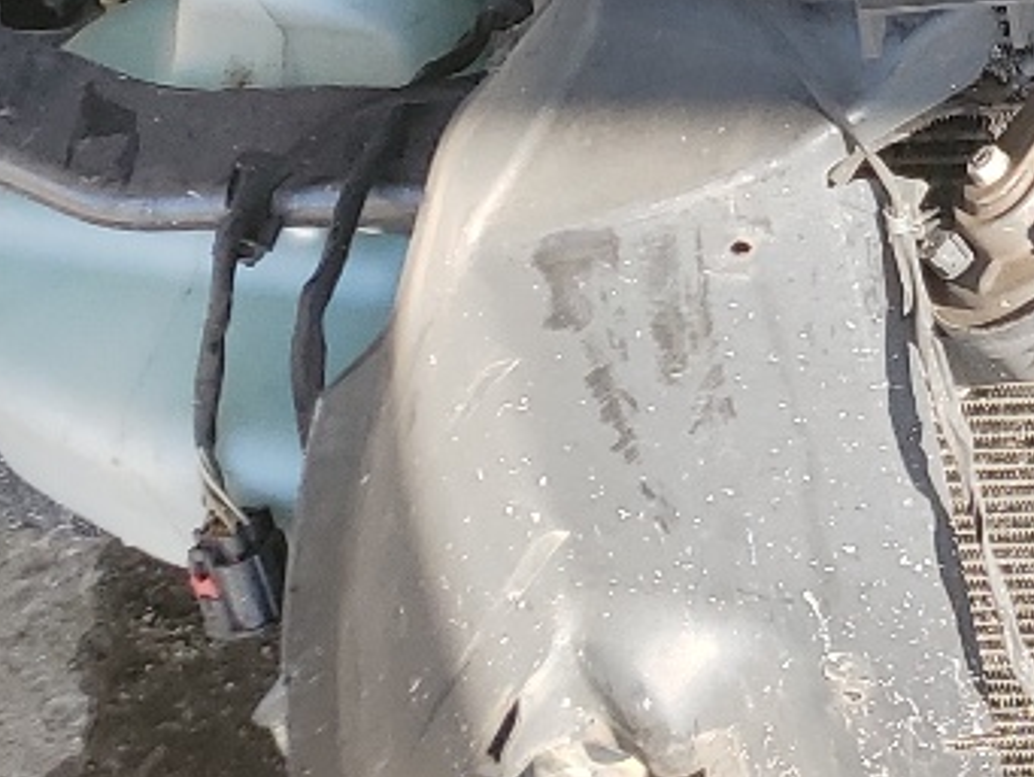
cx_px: 1698
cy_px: -819
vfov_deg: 11.0
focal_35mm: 122
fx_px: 3645
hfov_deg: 14.7
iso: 50
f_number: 1.5
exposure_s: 1/370
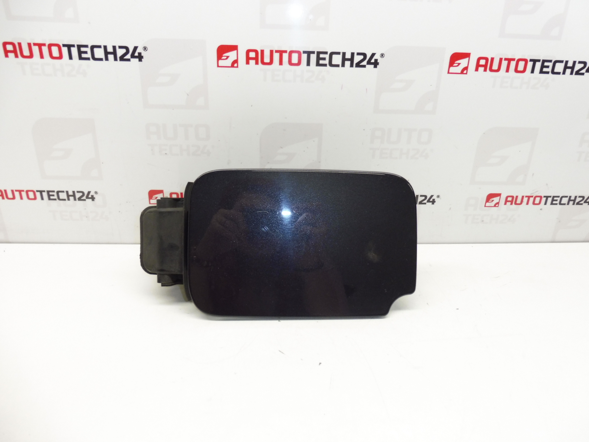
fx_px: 408
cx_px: 294
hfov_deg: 71.6
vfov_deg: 56.8
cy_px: 221
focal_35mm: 24
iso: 200
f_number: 3.5
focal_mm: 4.3
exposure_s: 1/60
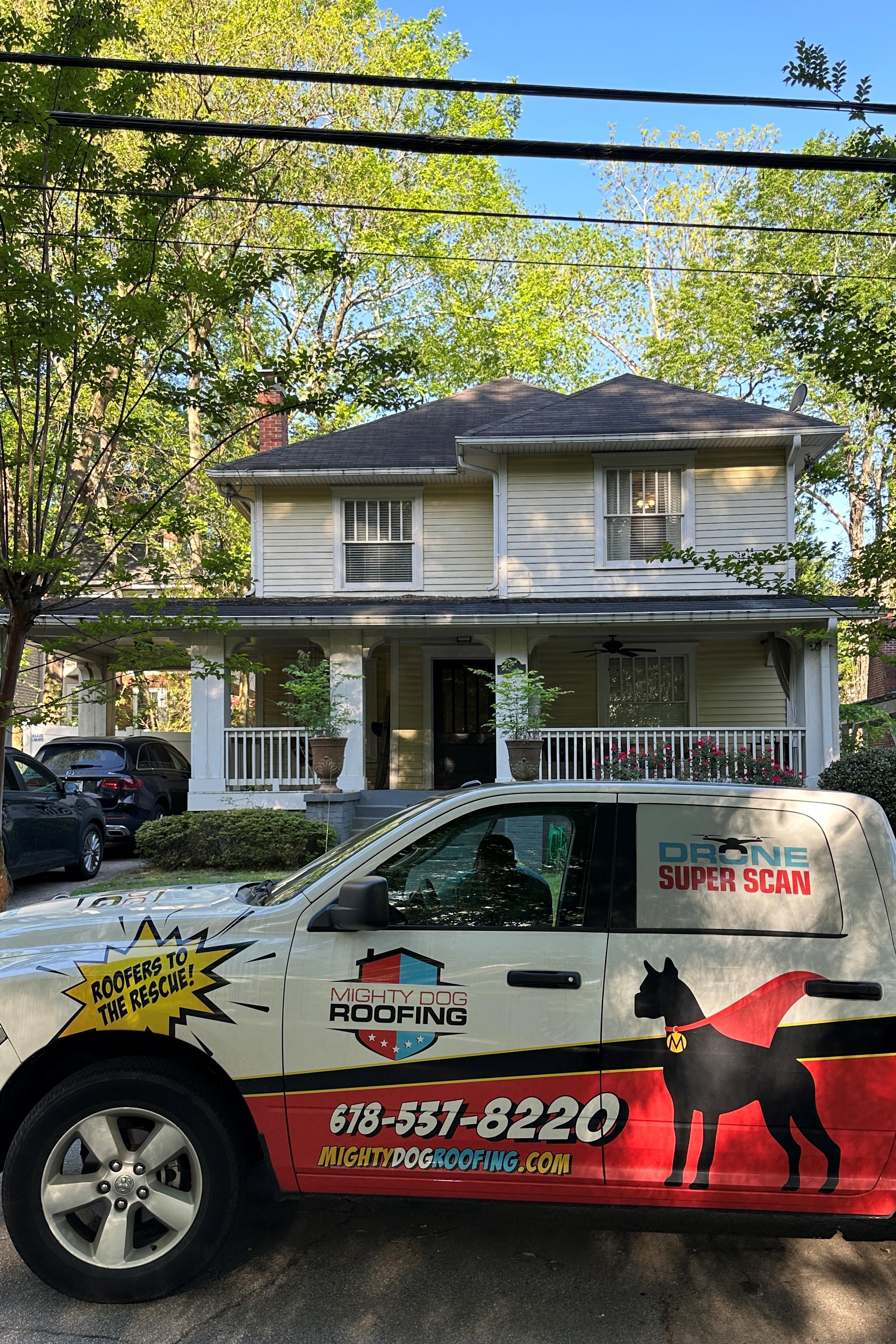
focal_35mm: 32
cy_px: 747
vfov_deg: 58.6
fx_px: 1194
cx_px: 479
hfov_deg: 41.1
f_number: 1.78
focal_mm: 6.86
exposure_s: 1/389
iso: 80
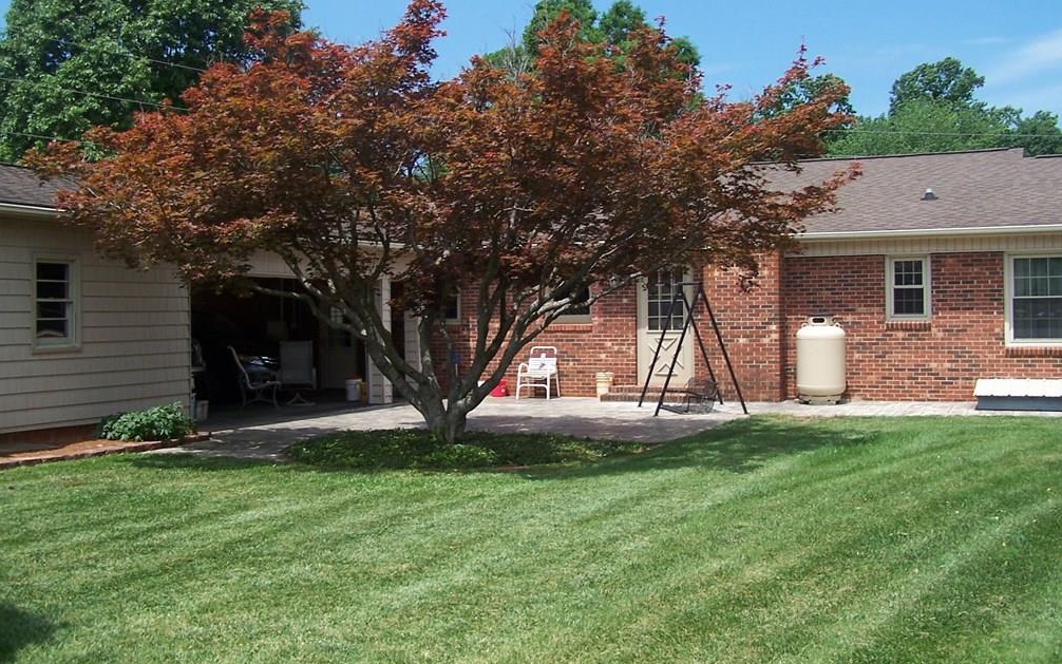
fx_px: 1187
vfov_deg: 31.3
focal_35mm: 41
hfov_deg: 48.2
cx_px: 531
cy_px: 322
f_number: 4
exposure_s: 1/750
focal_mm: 6.3
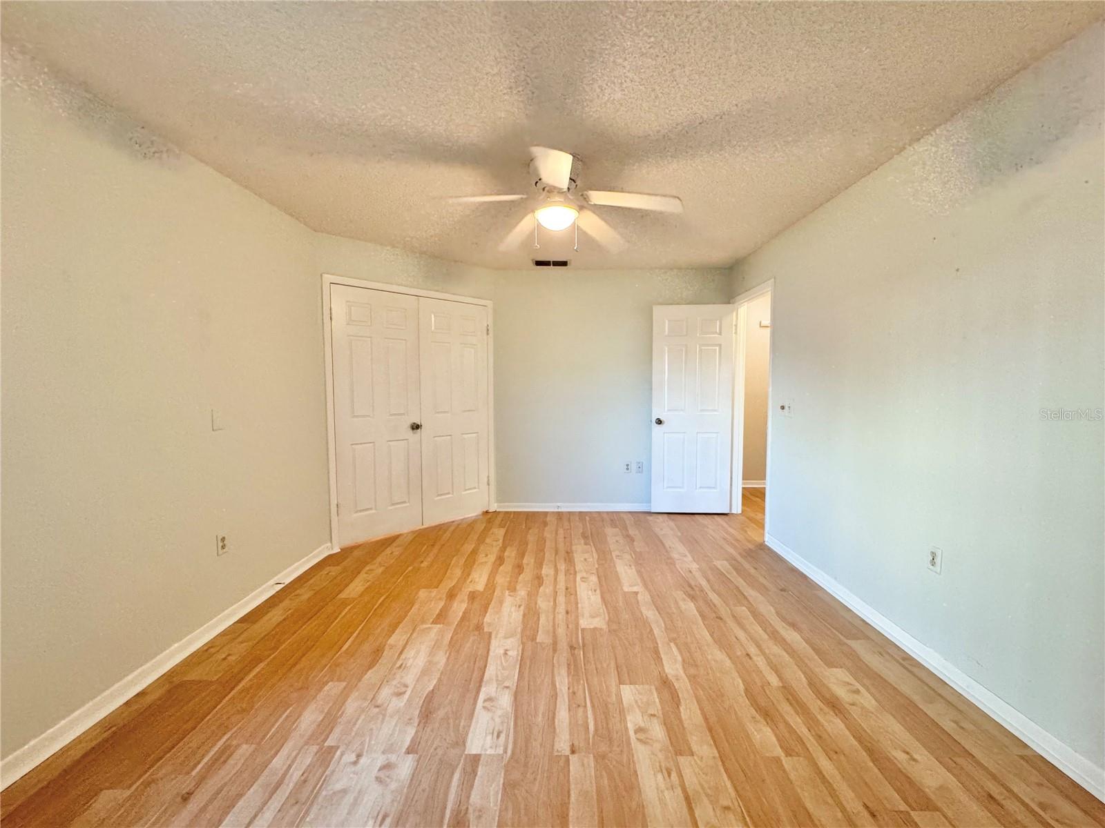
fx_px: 447
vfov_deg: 85.7
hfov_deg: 102.1
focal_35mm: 14
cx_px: 552
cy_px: 414
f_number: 2.2
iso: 400
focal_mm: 2.22
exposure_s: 1/60
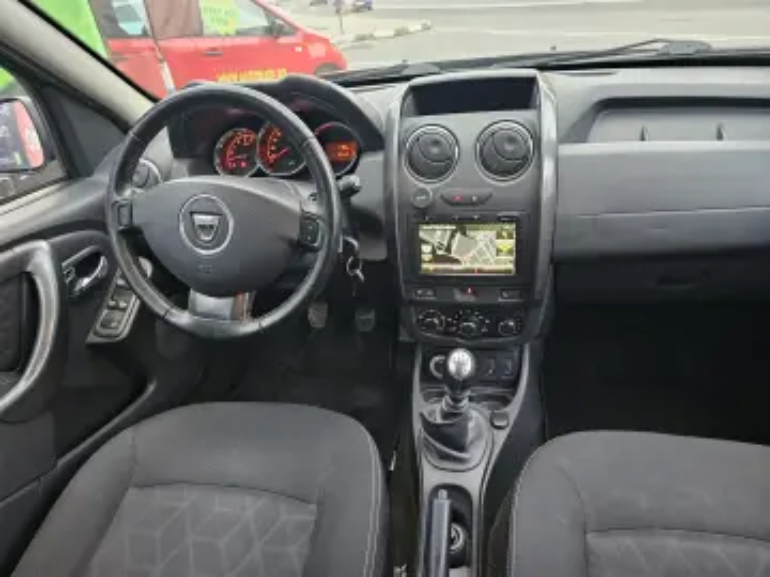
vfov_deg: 58.9
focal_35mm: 23
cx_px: 385
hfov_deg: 73.9
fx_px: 512
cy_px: 288
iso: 640
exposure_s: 1/60
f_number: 1.7
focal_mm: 6.3
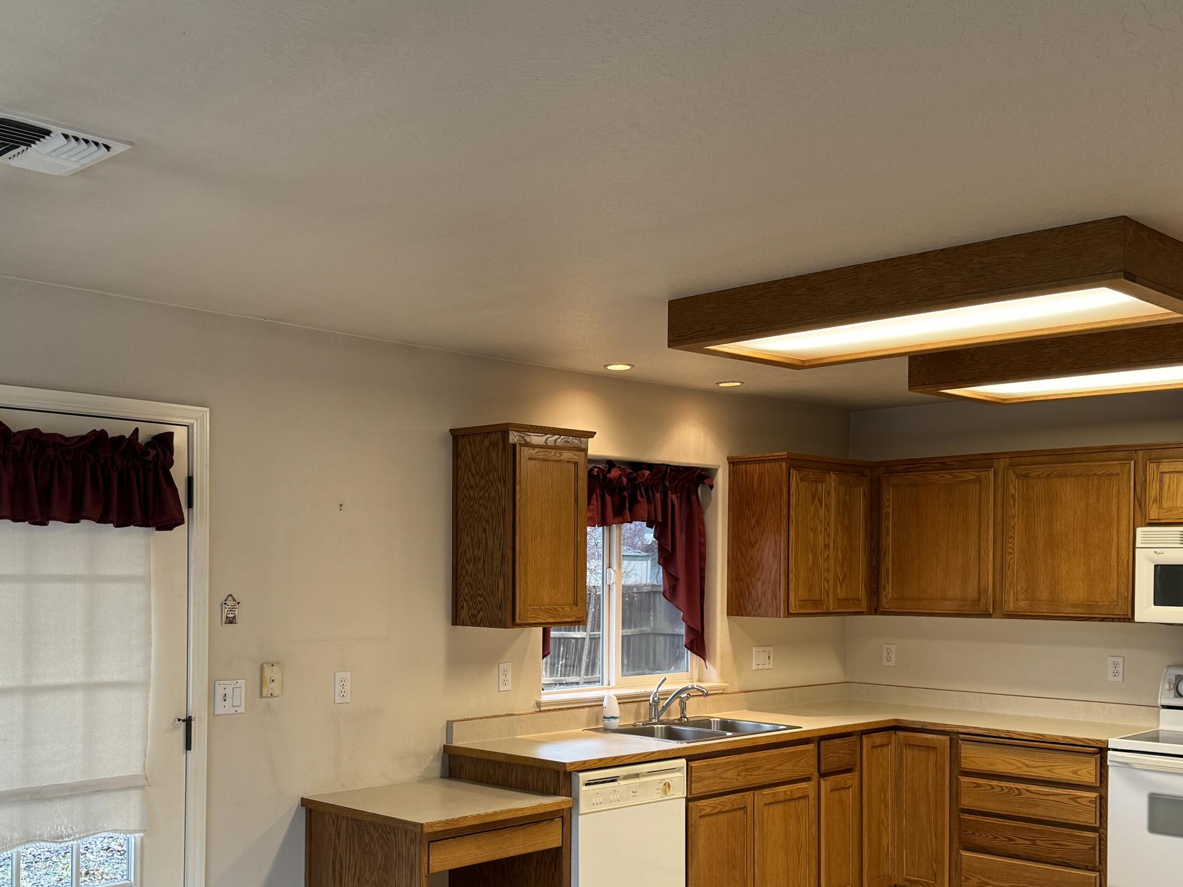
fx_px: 1299
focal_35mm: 38
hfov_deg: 48.8
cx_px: 491
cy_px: 582
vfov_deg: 37.4
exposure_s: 1/120
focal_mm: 6.86
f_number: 1.78
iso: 160
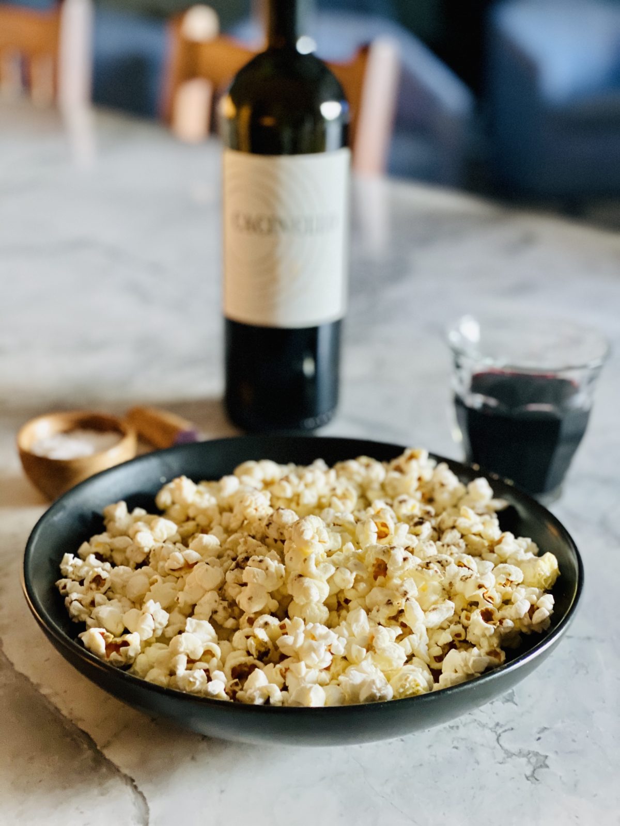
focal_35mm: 52
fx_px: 1242
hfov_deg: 28.0
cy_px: 413
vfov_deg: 36.8
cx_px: 310
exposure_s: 1/40
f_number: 2
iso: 320
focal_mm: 6
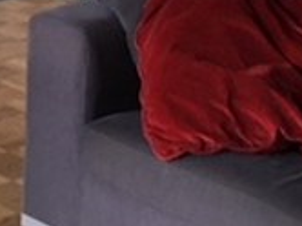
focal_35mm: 140
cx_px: -184
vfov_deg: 9.7
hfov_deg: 13.1
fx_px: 1220
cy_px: -262
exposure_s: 1/33
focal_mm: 4.15
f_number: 2.2
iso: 125
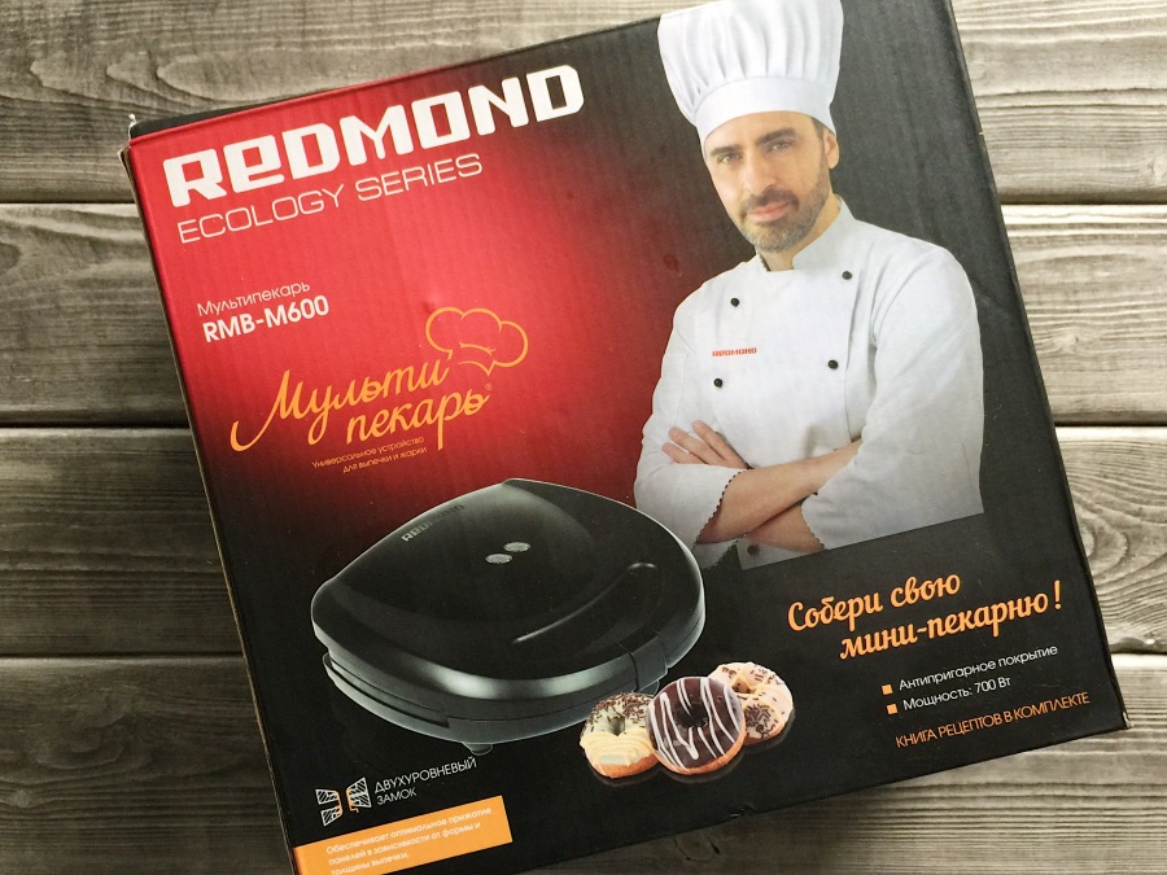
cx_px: 584
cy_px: 450
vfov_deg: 42.9
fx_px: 1113
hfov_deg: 55.4
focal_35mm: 33
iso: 50
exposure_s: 1/33
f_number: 2.2
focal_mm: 4.15
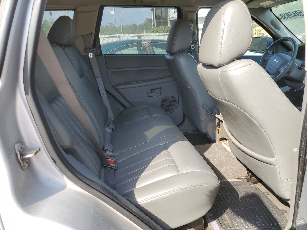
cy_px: 115
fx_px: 231
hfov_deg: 67.3
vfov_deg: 53.1
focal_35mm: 26
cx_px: 154
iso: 50
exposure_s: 1/588
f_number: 1.5
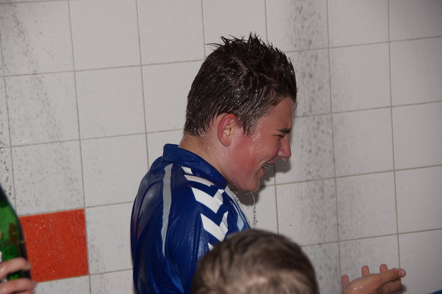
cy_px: 147
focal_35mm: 135
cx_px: 221
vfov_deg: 10.2
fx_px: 1657
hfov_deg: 15.2
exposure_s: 1/200
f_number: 5.6
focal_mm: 90
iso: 160
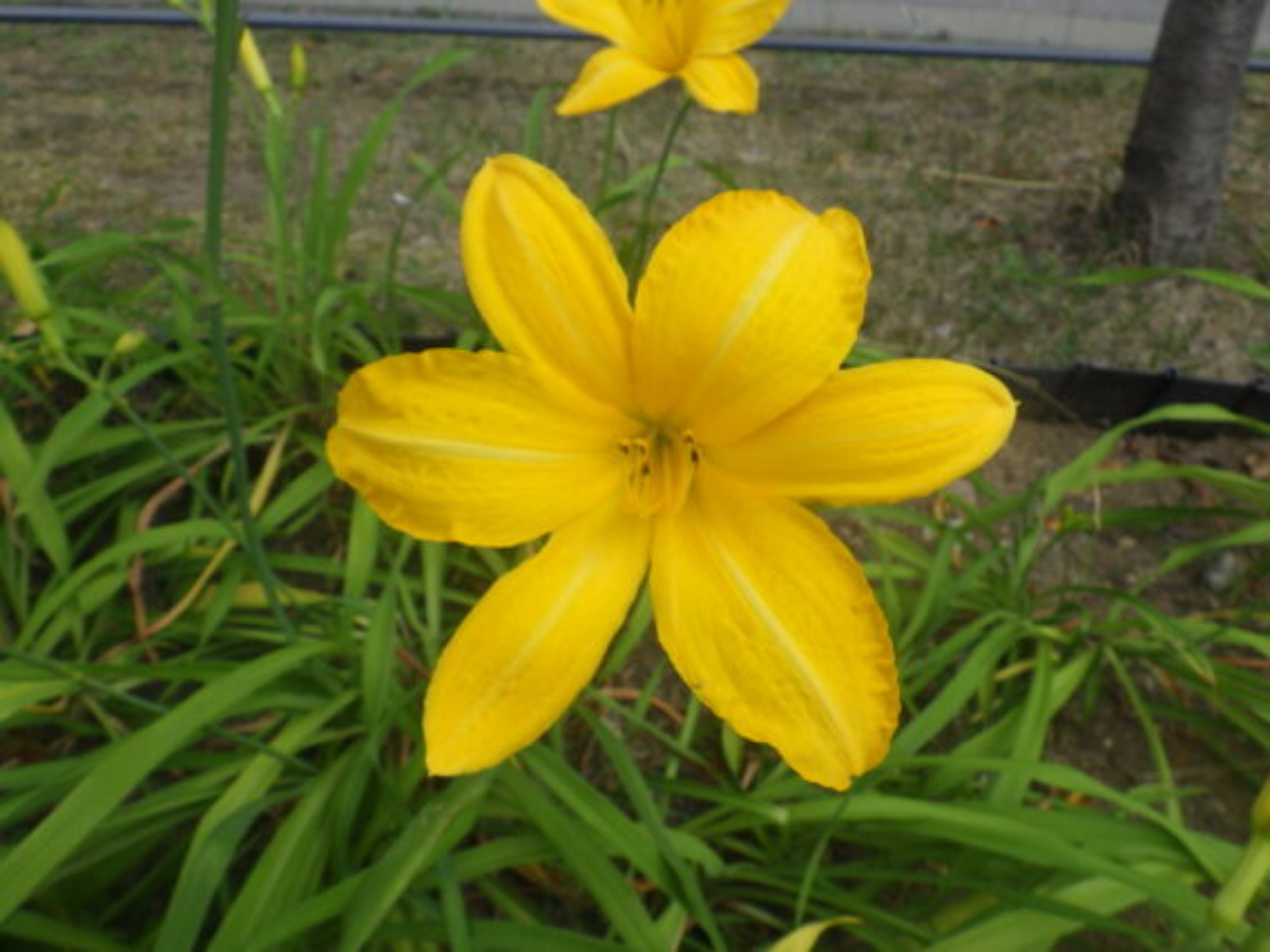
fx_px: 1027
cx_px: 635
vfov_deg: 49.8
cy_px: 476
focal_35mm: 28
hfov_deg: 63.4
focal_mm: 5
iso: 125
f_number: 4.2
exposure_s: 1/320
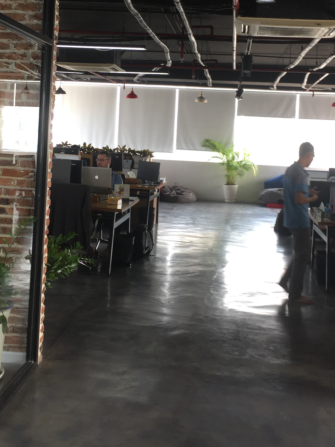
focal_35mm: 49
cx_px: 168
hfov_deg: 29.7
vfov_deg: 38.4
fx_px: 632
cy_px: 146
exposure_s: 1/50
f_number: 2.2
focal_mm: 4.15
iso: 32
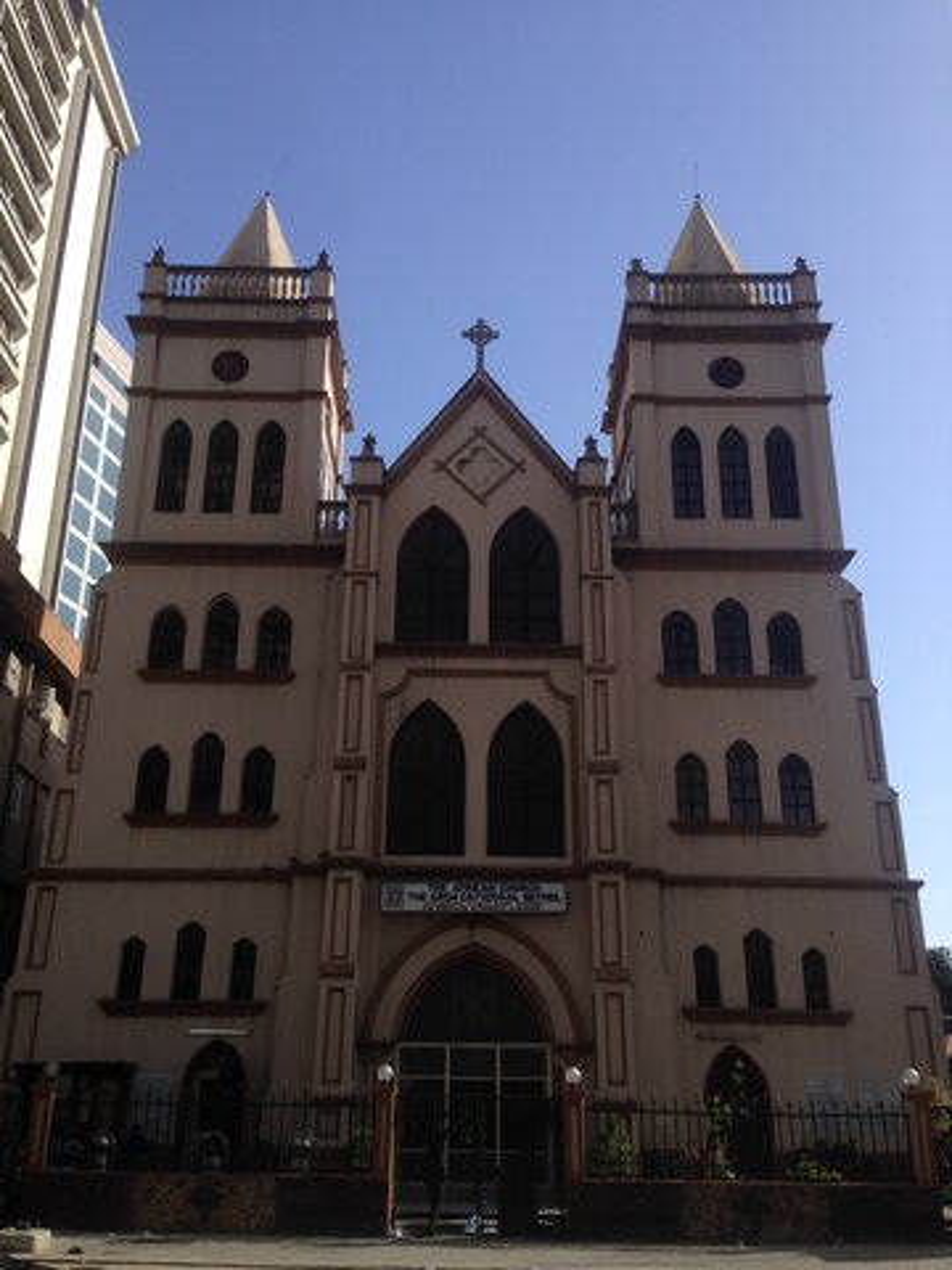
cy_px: 635
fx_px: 1210
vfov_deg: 55.4
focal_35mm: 33
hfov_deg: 42.9
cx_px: 476
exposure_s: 1/1232
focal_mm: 4.12
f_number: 2.4
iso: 50
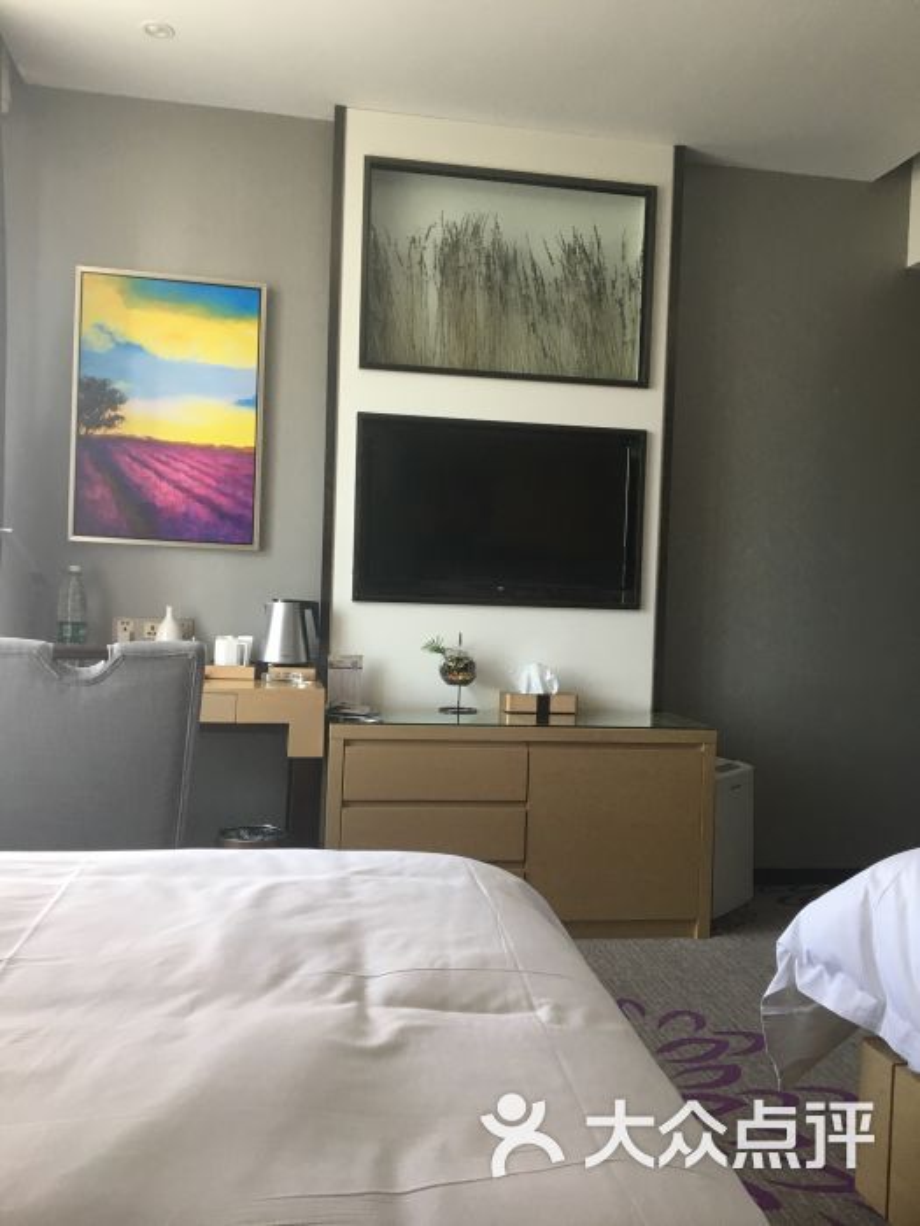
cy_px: 613
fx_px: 1028
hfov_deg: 48.2
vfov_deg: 61.7
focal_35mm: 29
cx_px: 460
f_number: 2.2
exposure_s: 1/33
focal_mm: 4.15
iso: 100
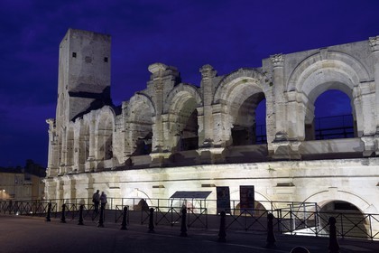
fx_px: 421
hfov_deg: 48.5
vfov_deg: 33.4
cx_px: 190
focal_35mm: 40
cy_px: 126
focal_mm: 40
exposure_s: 1/1.67
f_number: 7.1
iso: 200
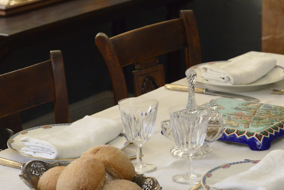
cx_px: 157
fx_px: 1223
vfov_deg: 8.9
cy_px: 62
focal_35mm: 155
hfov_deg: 13.2
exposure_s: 1/250
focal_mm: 86
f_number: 7.1
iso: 6400
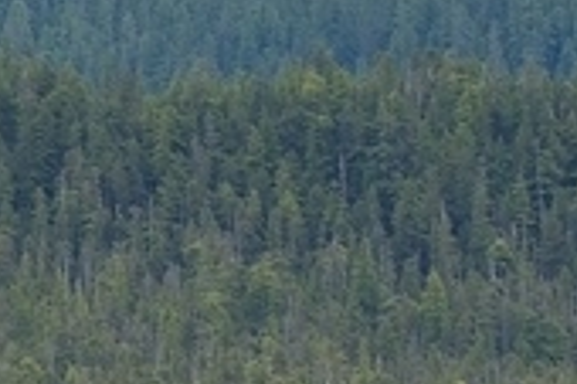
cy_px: -306
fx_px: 8454
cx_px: -618
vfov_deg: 2.6
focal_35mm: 528
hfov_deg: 3.9
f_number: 6.3
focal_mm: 70
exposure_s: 1/160
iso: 100
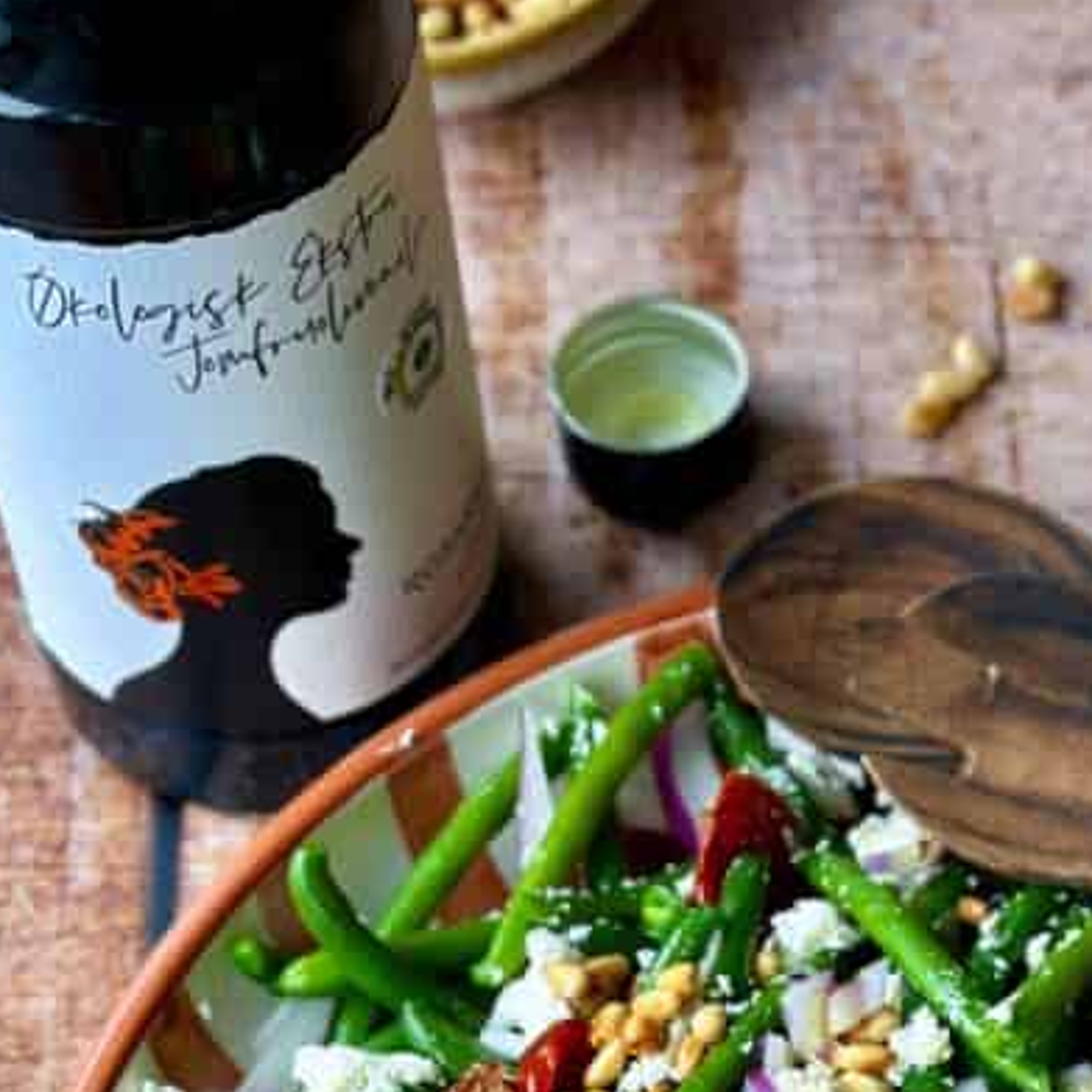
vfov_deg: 15.6
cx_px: 950
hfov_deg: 15.5
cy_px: 930
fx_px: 3962
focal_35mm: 111
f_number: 1.78
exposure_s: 1/50
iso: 125
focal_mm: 6.86
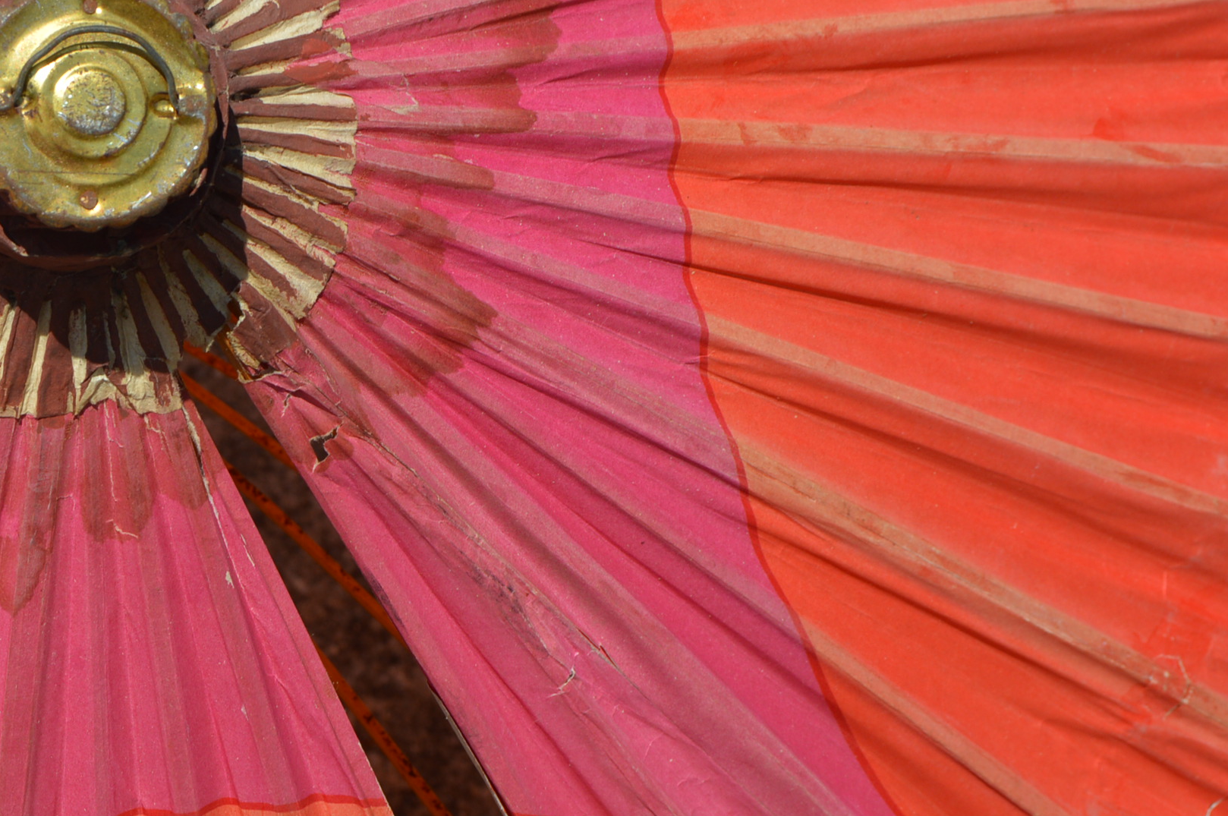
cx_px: 326
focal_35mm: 106
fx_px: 3612
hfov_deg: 19.2
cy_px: 534
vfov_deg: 12.9
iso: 100
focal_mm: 38
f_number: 9
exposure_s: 1/320
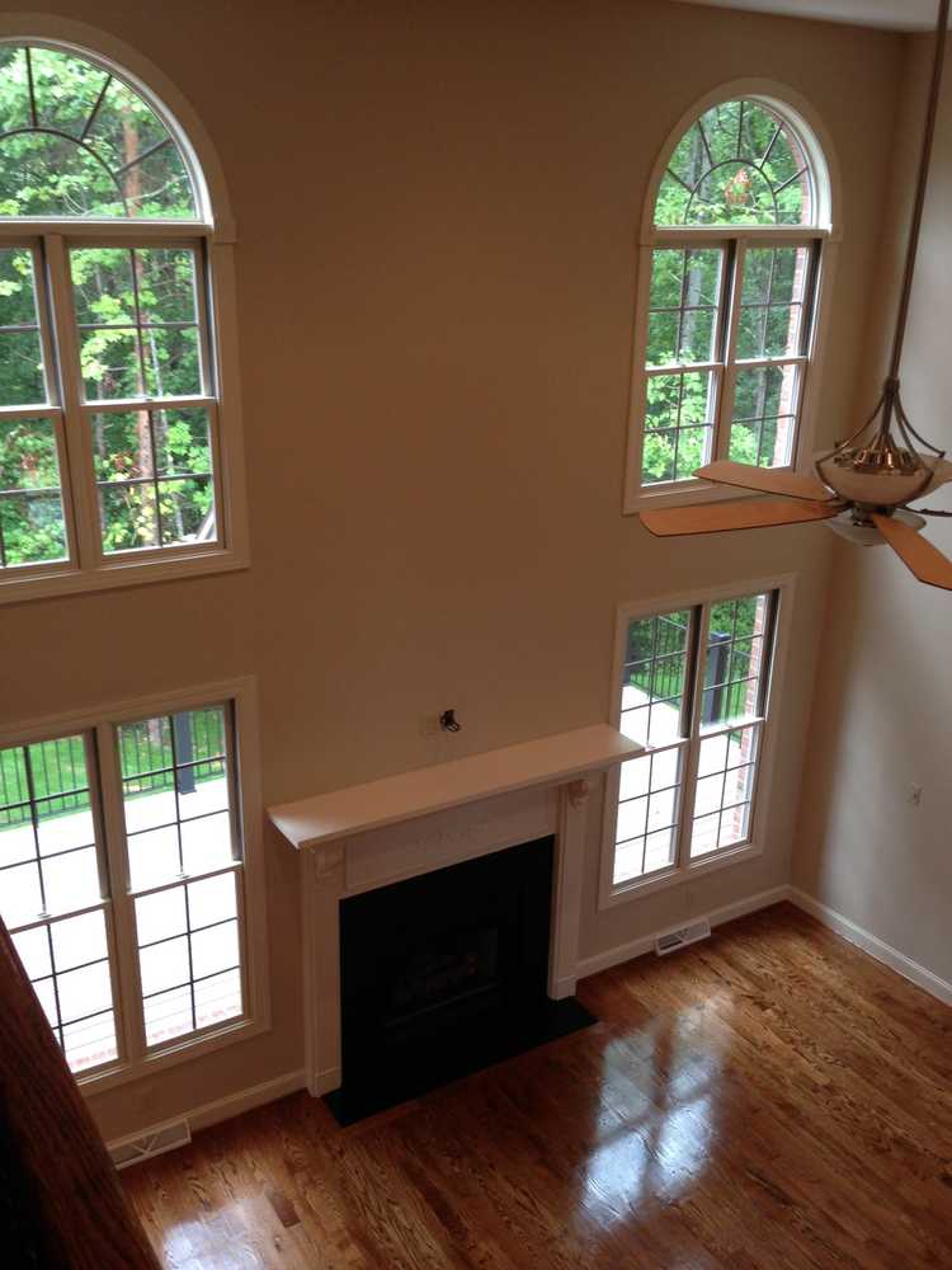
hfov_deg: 42.9
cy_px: 635
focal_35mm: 33
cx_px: 476
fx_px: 1210
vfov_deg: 55.4
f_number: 2.4
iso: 80
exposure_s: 1/20
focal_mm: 4.13
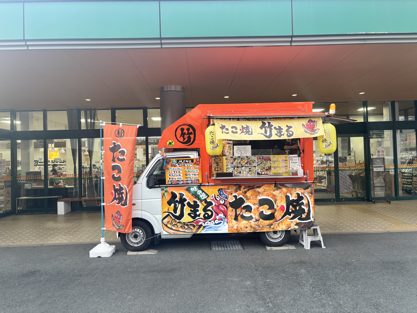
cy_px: 156
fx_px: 313
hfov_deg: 67.3
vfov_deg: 53.1
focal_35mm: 26
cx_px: 208
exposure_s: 1/120
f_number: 1.6
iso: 64
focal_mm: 5.96
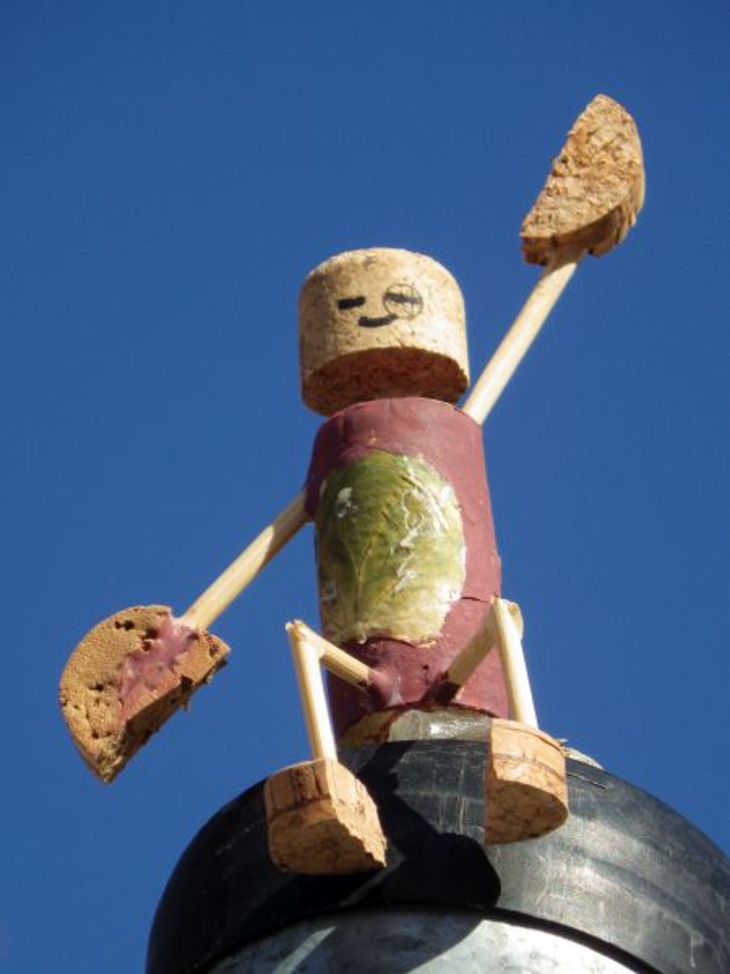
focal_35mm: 580
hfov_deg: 2.6
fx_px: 16308
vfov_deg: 3.4
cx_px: 365
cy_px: 487
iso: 100
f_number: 5.9
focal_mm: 104
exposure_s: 1/320
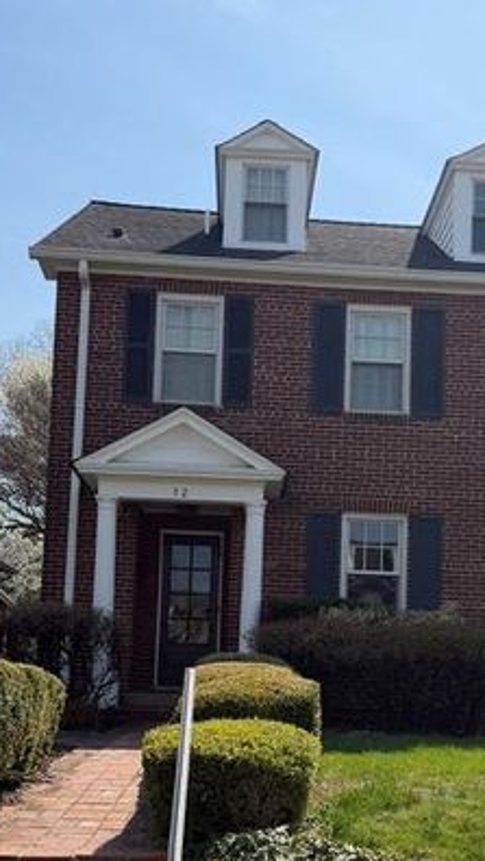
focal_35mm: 44
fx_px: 1005
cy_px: 569
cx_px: 311
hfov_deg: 27.0
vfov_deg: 45.7
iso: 80
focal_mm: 6.76
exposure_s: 1/6173
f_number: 1.78
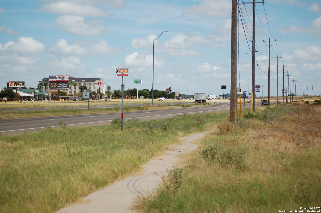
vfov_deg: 16.5
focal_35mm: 82
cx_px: 160
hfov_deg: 24.6
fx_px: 735
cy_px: 106
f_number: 4.5
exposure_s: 1/1600
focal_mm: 55
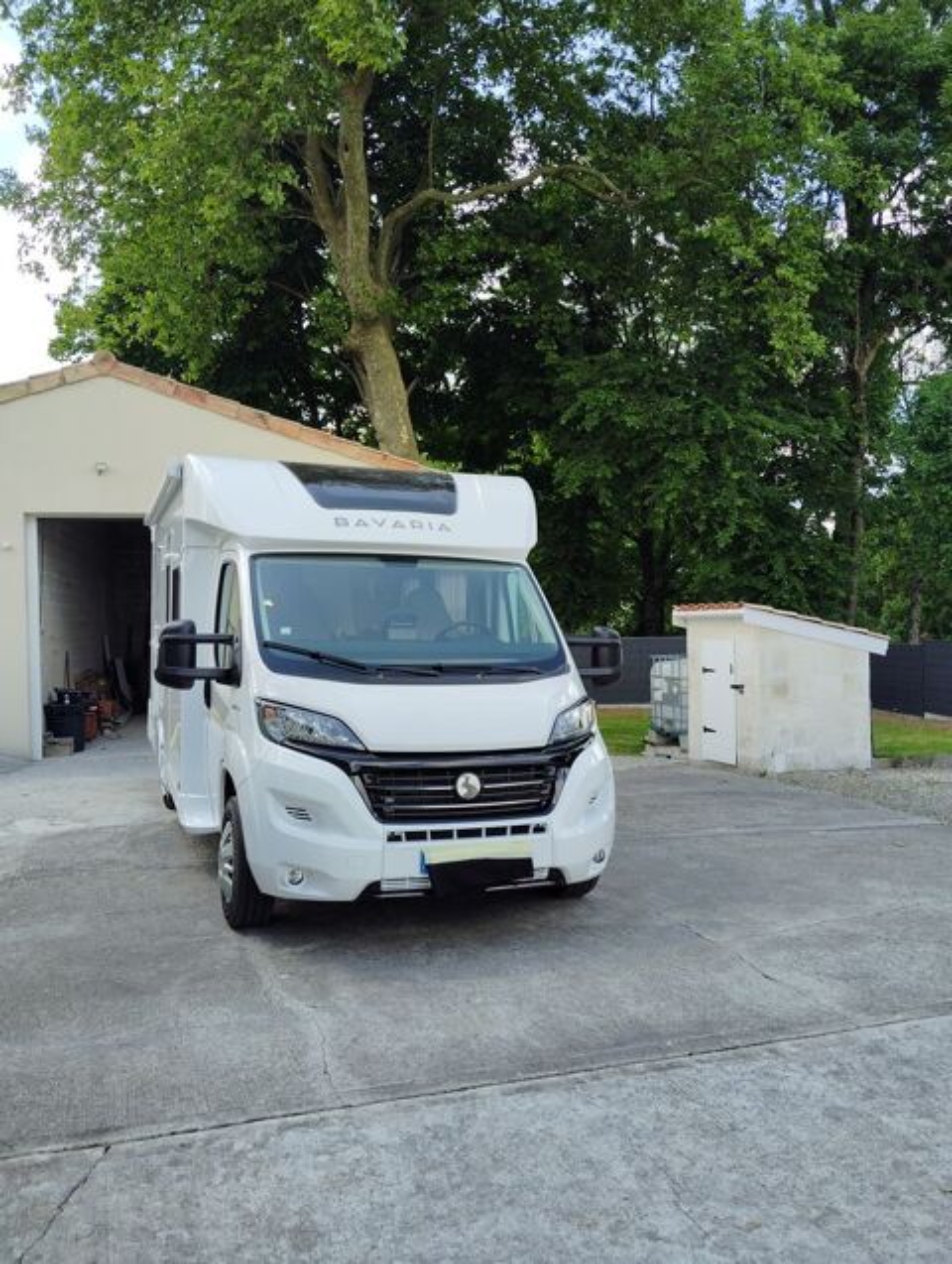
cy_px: 632
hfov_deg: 49.9
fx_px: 1024
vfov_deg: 63.4
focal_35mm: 28
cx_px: 476
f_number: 1.8
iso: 50
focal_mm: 4.22
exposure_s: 1/271
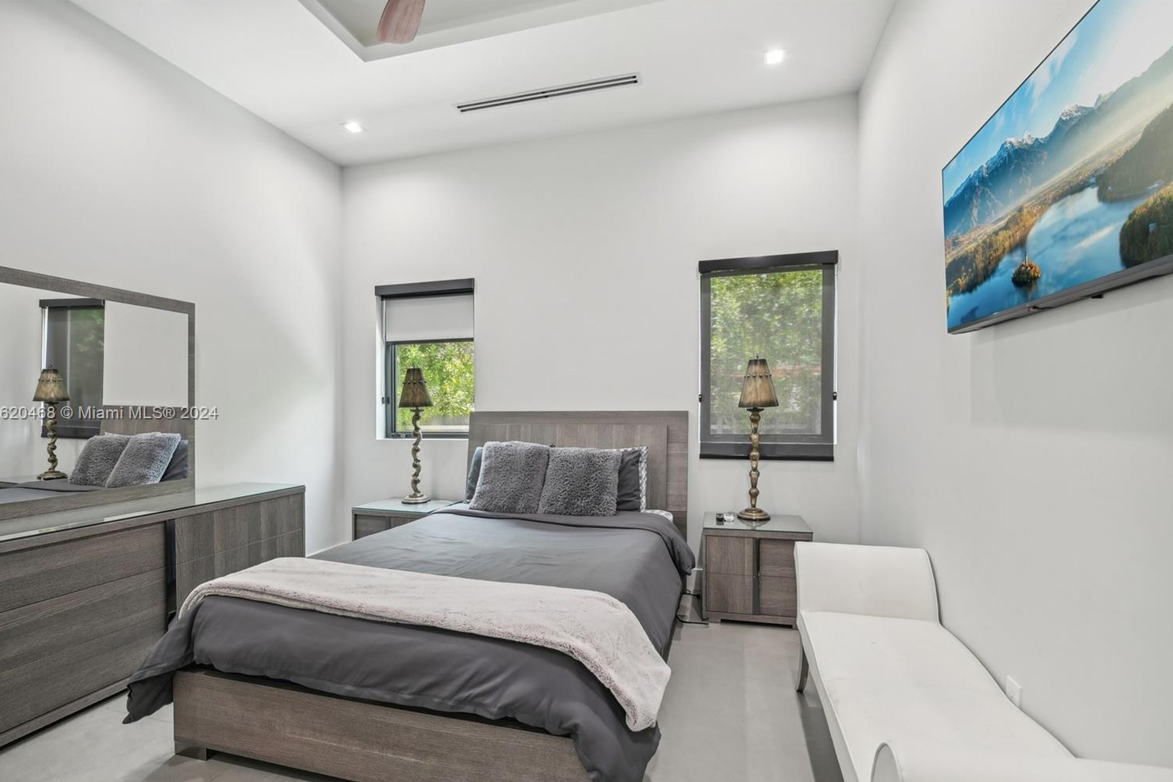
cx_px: 595
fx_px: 489
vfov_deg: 77.3
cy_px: 415
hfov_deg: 100.4
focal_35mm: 15
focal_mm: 14
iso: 400
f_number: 8
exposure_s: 1/10
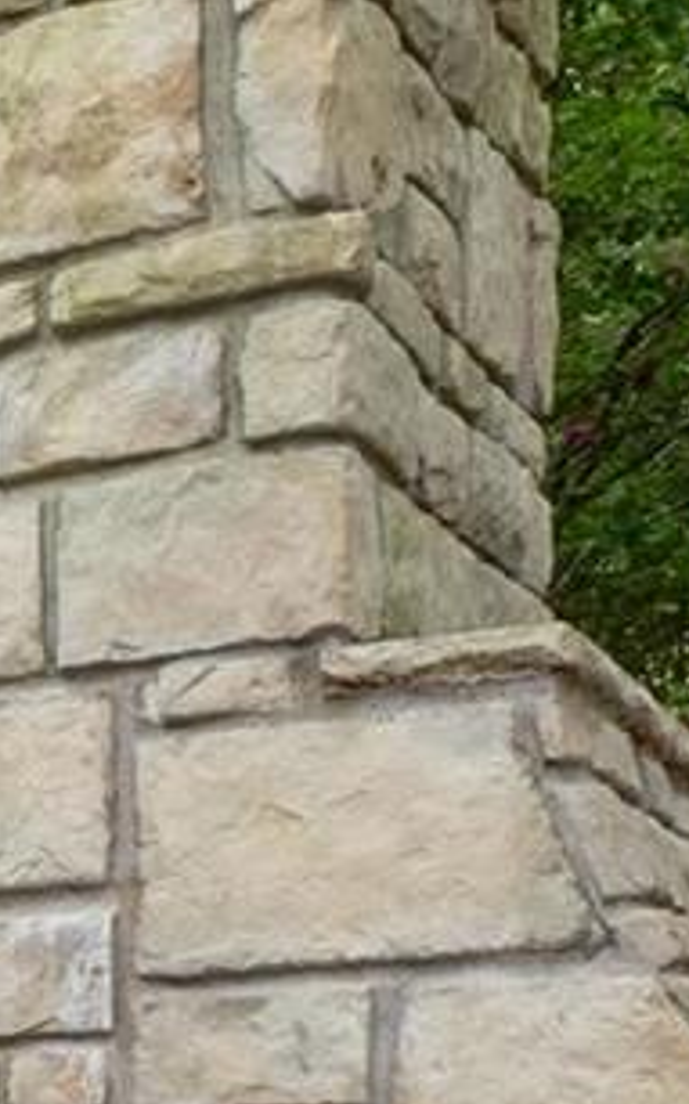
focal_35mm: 96
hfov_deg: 11.4
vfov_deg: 20.3
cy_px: 1328
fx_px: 2887
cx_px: -938
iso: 400
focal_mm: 9
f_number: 9
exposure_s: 1/50
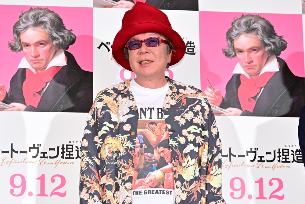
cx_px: 152
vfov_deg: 8.9
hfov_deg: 13.3
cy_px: 102
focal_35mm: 154
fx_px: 1305
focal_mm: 103
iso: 3200
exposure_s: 1/200
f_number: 6.3
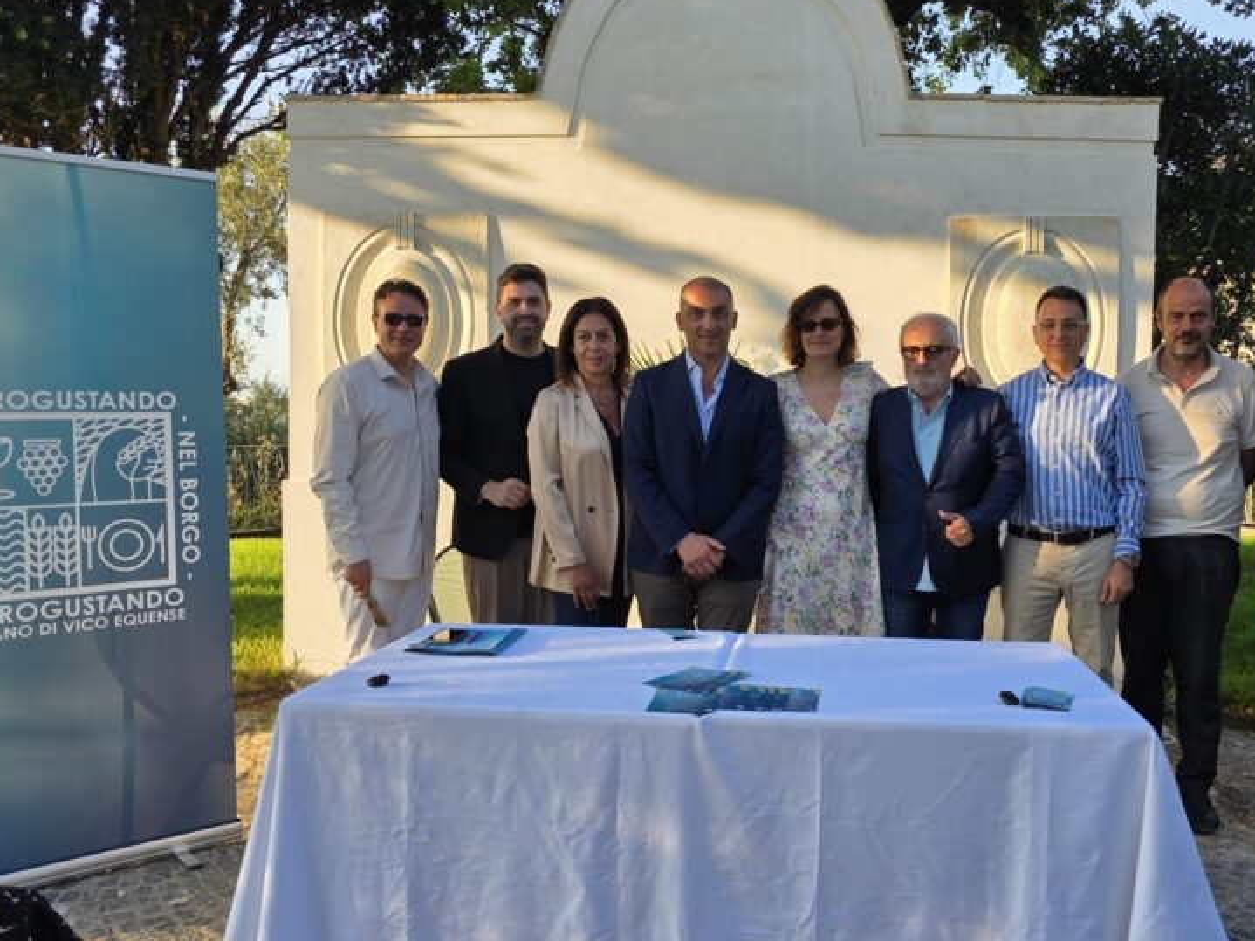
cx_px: 719
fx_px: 1160
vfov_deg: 44.1
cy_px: 466
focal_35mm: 32
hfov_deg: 56.6
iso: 25
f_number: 1.7
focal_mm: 6.3
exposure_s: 1/359
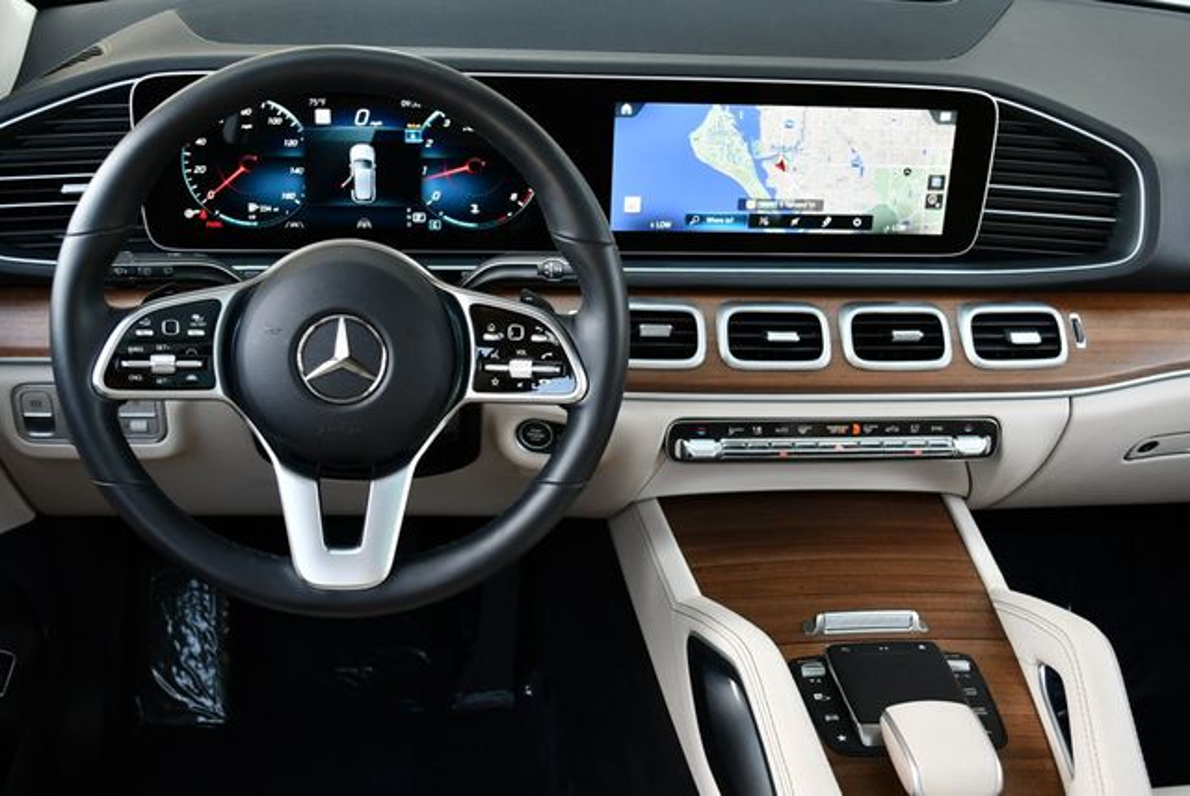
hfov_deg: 53.1
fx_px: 1191
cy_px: 398
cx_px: 595
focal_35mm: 36
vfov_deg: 36.9
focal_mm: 18
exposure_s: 1/250
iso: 560
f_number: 3.5
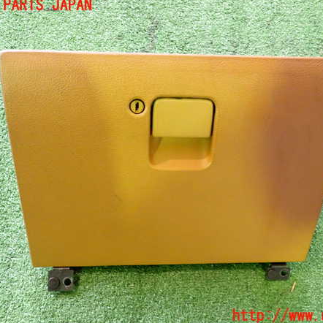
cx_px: 178
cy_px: 161
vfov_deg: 46.0
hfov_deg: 46.0
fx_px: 380
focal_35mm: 36
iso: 800
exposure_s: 1/80
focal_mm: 5.4
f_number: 2.3
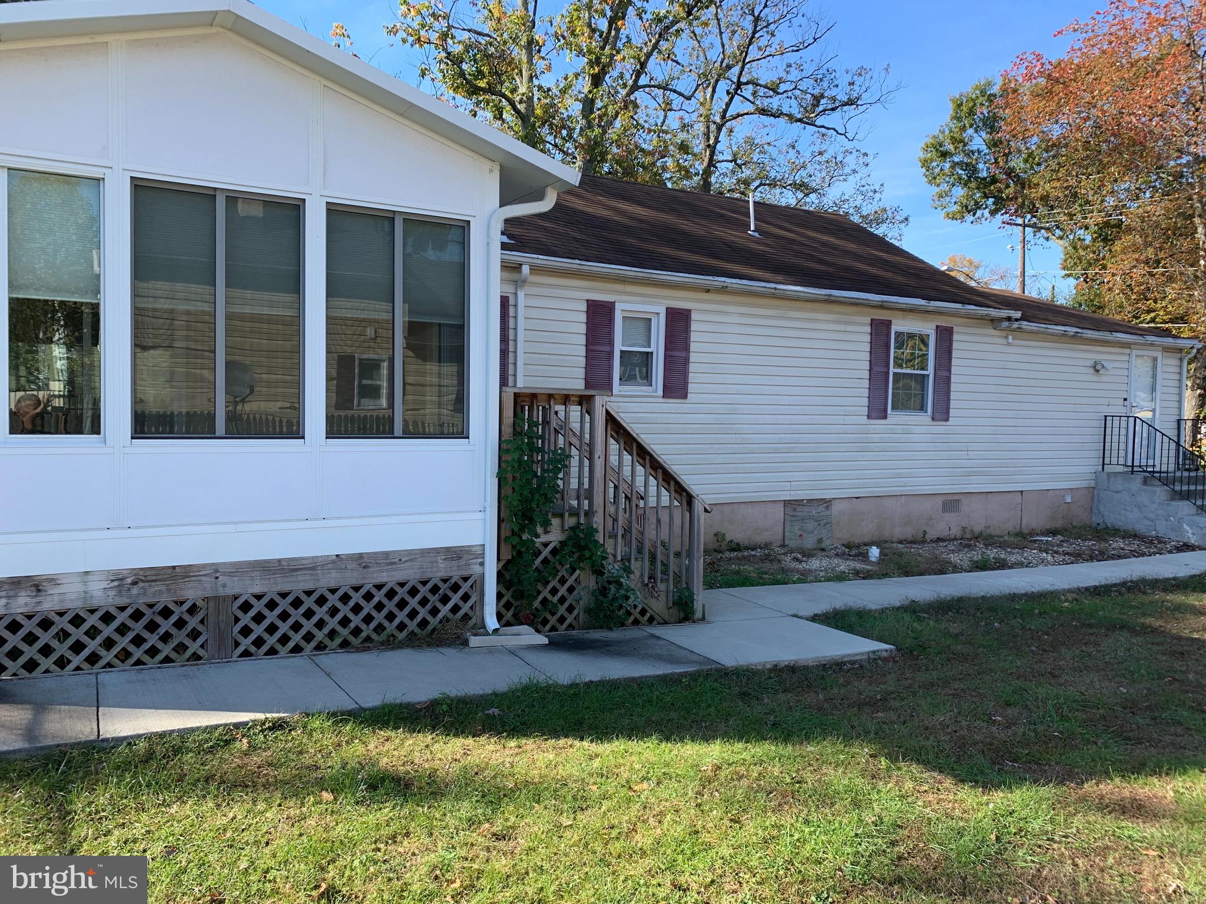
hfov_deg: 67.3
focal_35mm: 26
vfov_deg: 53.1
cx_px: 603
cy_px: 452
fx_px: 906
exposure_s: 1/580
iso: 25
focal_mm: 4.25
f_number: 1.8
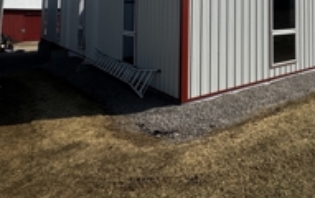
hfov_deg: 54.7
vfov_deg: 36.3
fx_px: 267
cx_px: 272
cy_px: -3
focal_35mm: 31
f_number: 2.2
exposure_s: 1/3906
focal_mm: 2.22
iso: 50
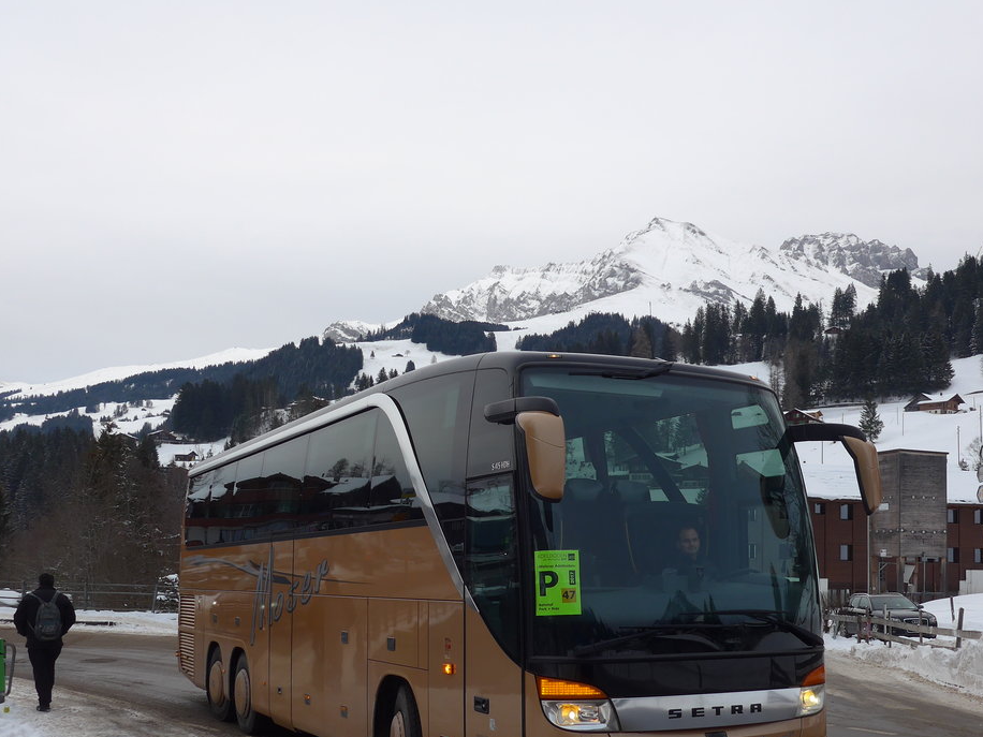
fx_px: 1079
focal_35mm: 38
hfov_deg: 49.0
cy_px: 463
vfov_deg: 37.5
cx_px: 499
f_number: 2.8
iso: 80
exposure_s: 1/500
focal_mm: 6
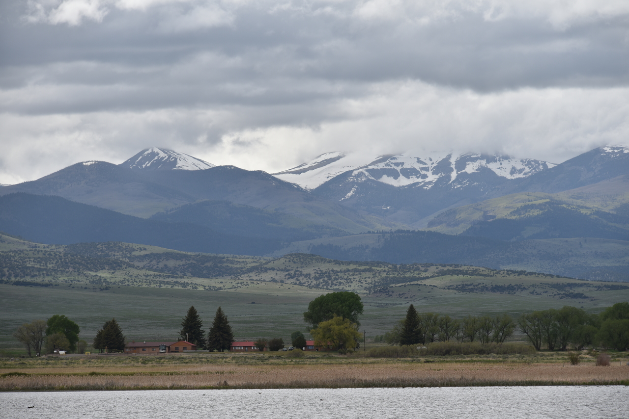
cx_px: 314
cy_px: 210
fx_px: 3495
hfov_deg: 10.3
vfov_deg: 6.9
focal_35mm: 200
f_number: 9
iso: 100
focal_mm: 200
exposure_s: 1/400
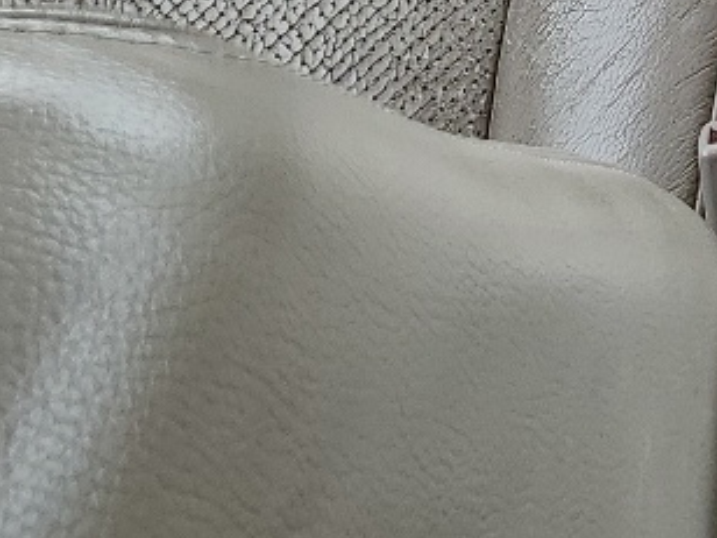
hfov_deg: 13.5
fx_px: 2796
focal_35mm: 135
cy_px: -519
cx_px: 1178
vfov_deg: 10.2
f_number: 1.5
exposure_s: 1/263
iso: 50
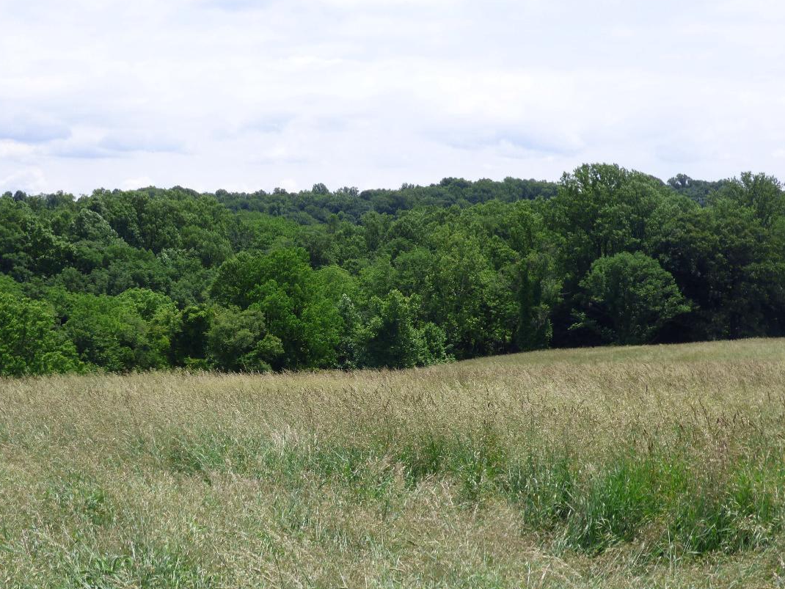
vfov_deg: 19.9
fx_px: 1679
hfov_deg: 26.3
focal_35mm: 74
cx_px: 331
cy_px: 350
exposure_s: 1/800
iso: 100
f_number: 3.9
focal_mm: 9.51
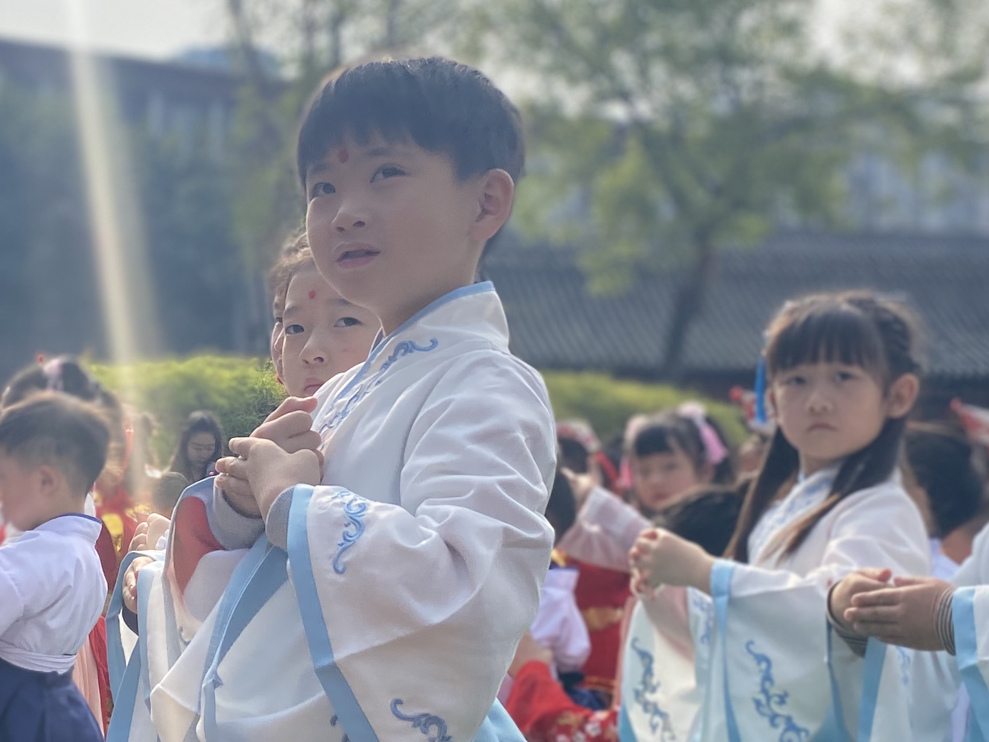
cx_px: 150
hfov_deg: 29.3
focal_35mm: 64
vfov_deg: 22.9
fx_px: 1829
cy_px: 411
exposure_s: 1/3300
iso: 32
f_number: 1.8
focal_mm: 4.25
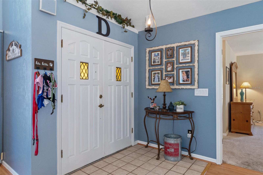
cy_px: 88
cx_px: 132
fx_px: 153
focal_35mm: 21
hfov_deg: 81.2
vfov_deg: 59.5
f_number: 8
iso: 320
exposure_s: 1/1.67
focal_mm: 14
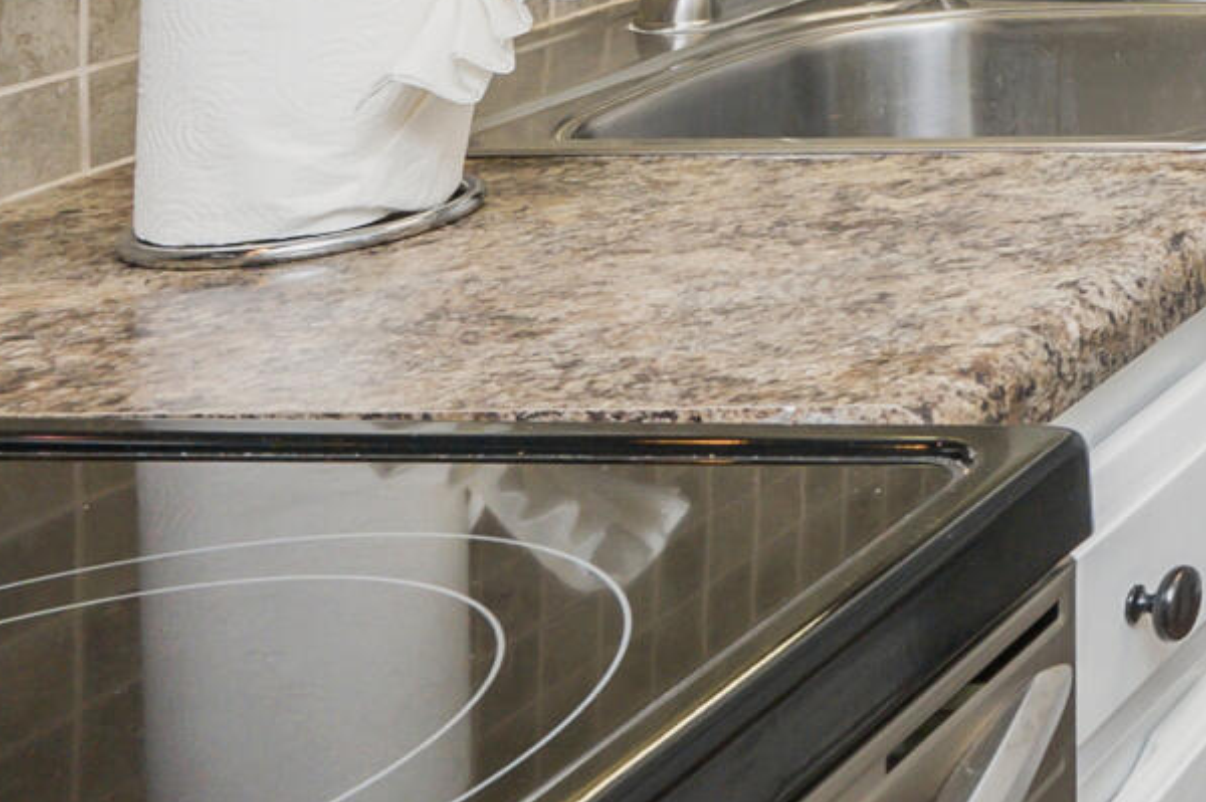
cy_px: -404
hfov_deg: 19.2
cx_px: 2326
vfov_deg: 17.5
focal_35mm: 70
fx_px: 2343
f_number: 9
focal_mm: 14
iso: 500
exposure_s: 1/30
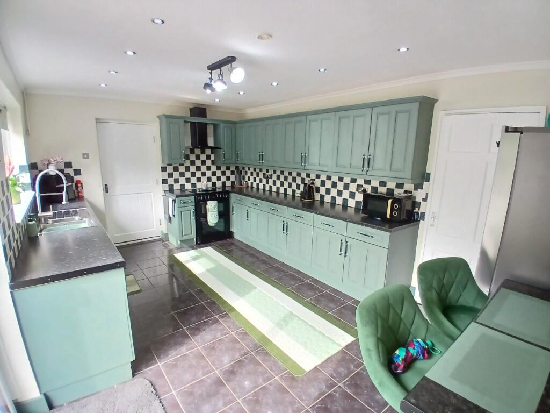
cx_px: 275
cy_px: 206
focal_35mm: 17
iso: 125
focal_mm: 1.4
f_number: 2.2
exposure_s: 1/33.3
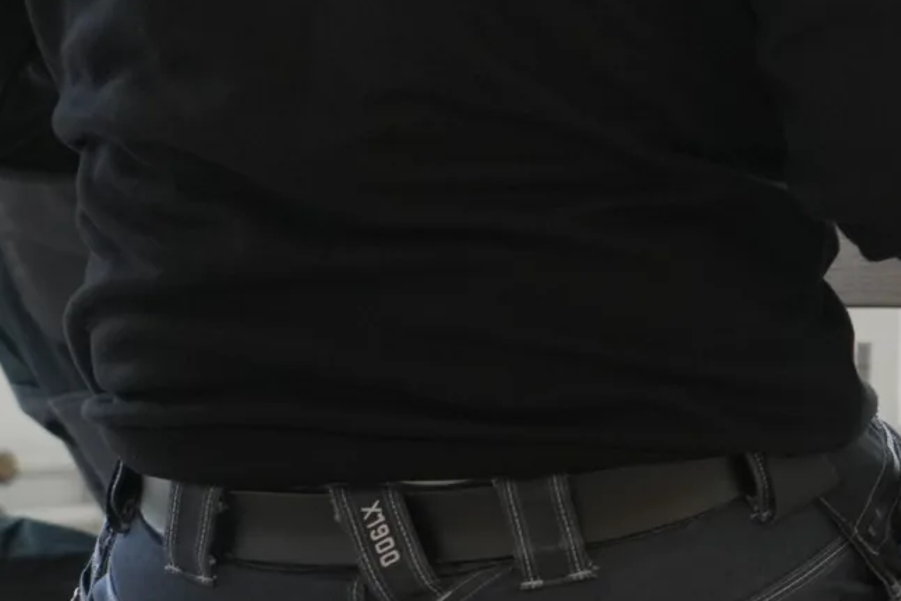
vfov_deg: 4.6
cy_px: 68
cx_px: 1160
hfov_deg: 6.9
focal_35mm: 297
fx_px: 7434
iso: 800
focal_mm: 50
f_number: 2.8
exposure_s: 1/125
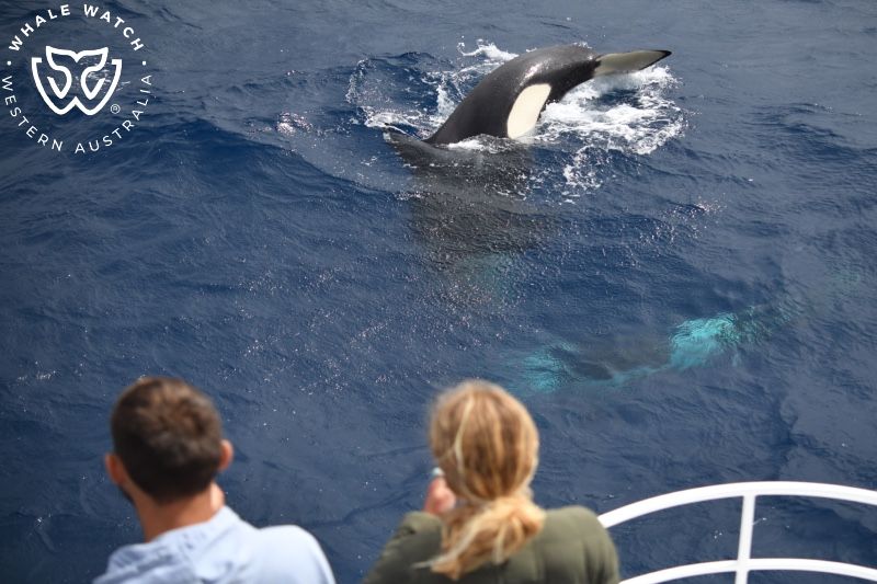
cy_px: 292
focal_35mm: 60
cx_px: 438
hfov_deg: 33.4
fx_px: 1461
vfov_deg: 22.6
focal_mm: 60
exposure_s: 1/8000
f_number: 4.5
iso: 720
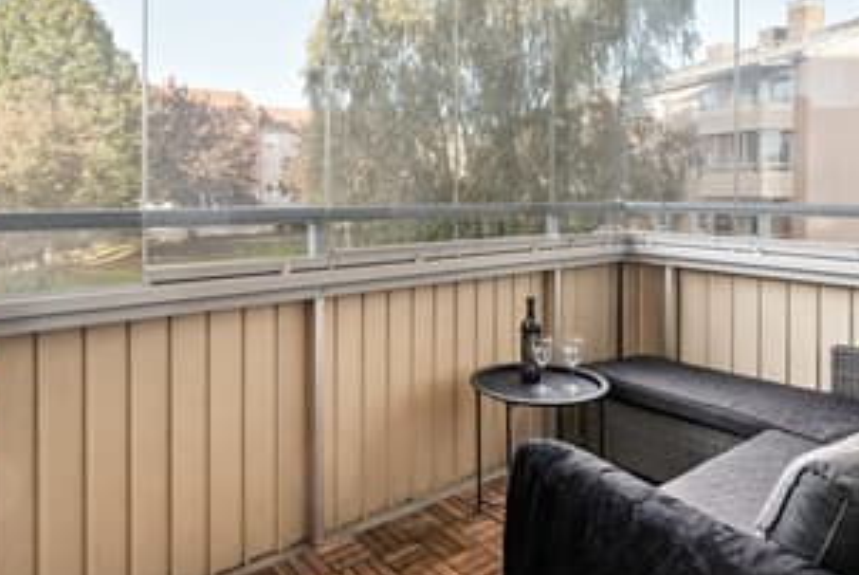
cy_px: 191
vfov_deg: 50.4
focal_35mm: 25
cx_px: 421
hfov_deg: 71.4
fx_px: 597
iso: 100
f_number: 7.1
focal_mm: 12
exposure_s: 1/50
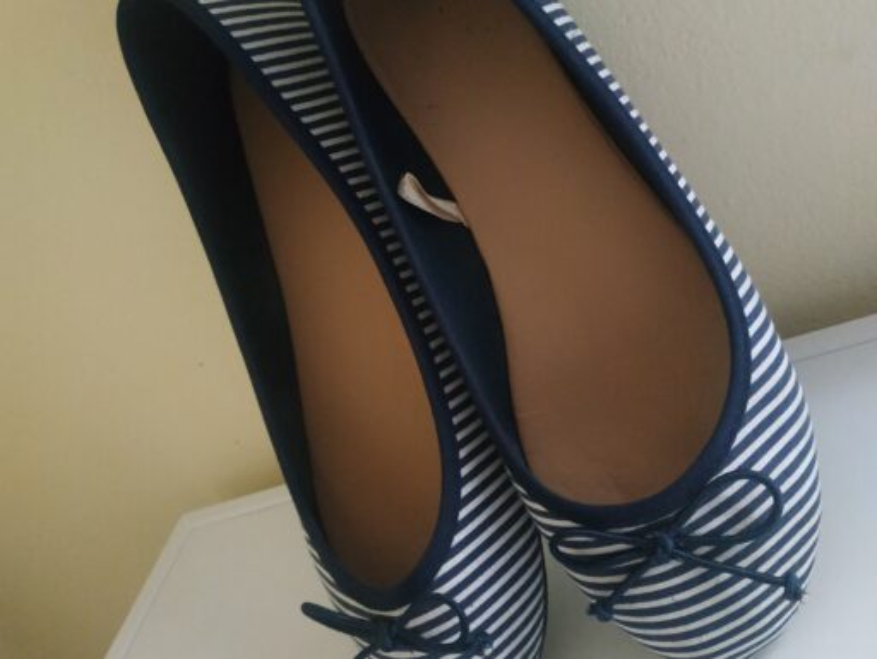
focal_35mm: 24
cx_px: 438
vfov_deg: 56.9
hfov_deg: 71.5
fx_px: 609
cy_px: 330
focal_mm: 3.94
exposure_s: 1/20
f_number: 1.9
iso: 1600
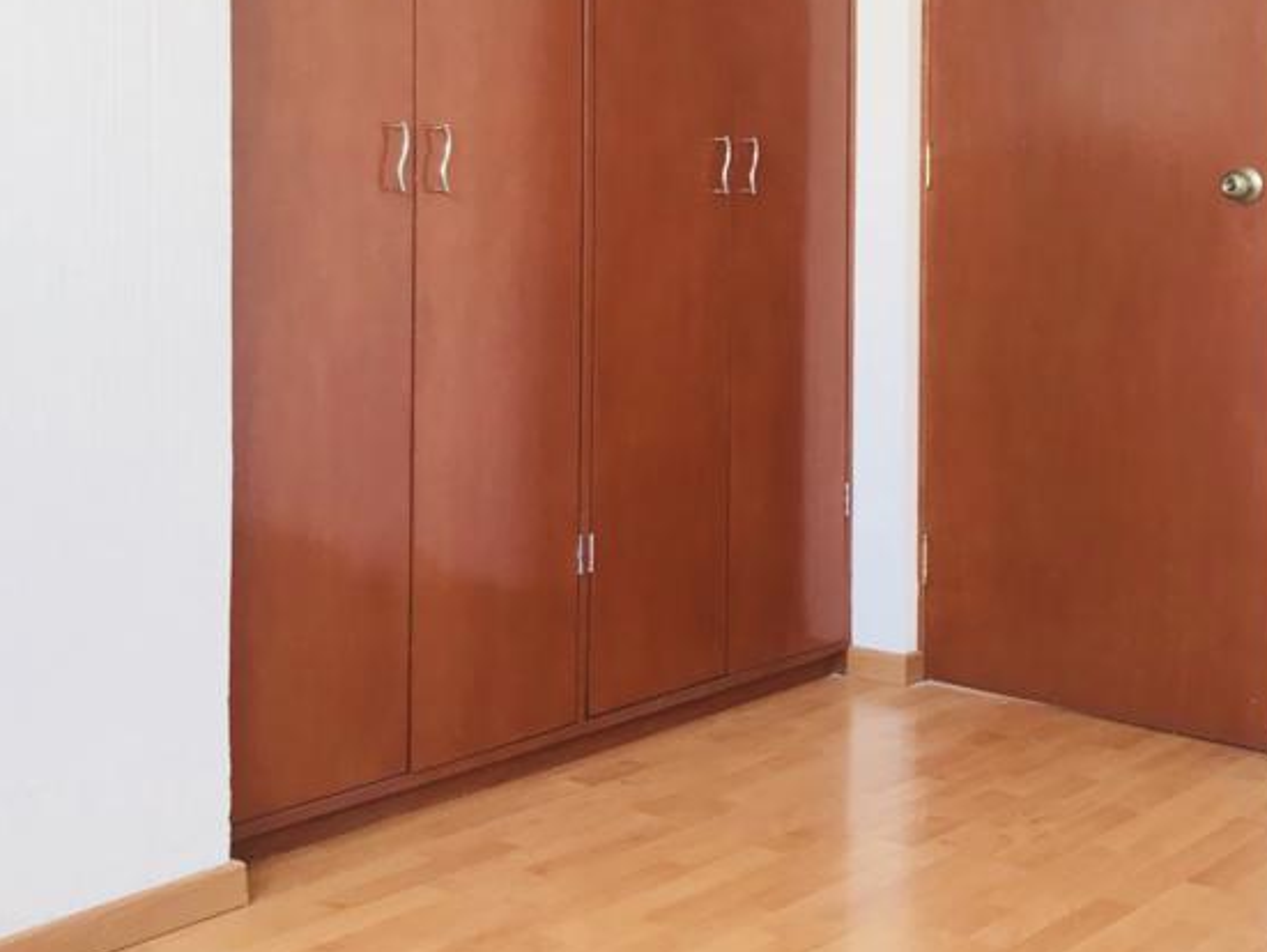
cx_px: 878
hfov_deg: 36.3
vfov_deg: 27.6
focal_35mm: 52
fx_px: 1905
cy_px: 228
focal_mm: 3.99
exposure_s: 1/60
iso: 32
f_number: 1.8
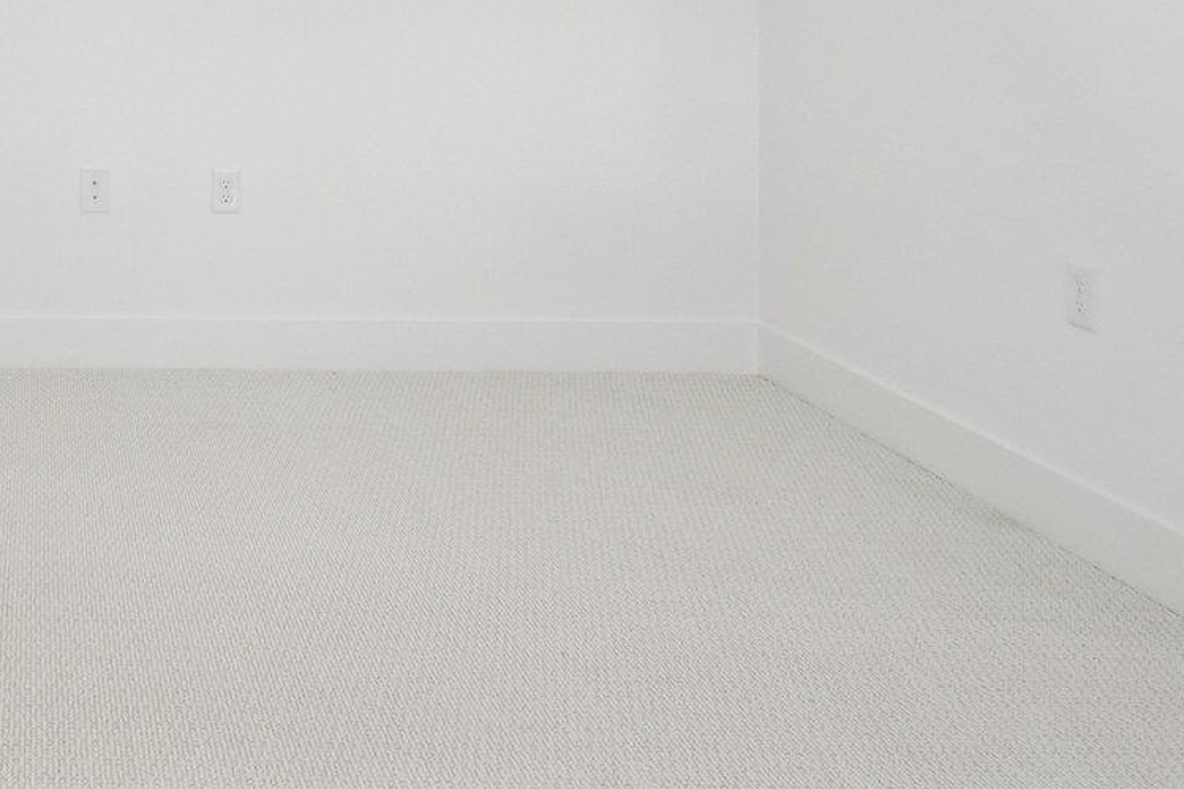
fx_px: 1348
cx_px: 128
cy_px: -81
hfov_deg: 43.5
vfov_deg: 29.4
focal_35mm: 41
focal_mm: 10
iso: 400
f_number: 8
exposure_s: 1/125
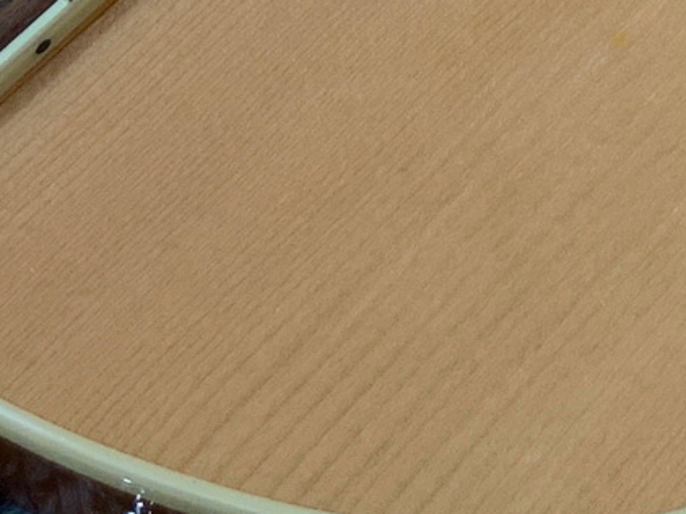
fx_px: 3486
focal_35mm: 176
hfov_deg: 11.0
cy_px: -698
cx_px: 871
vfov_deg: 7.8
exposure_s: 1/104
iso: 16
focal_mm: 3
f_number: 1.8
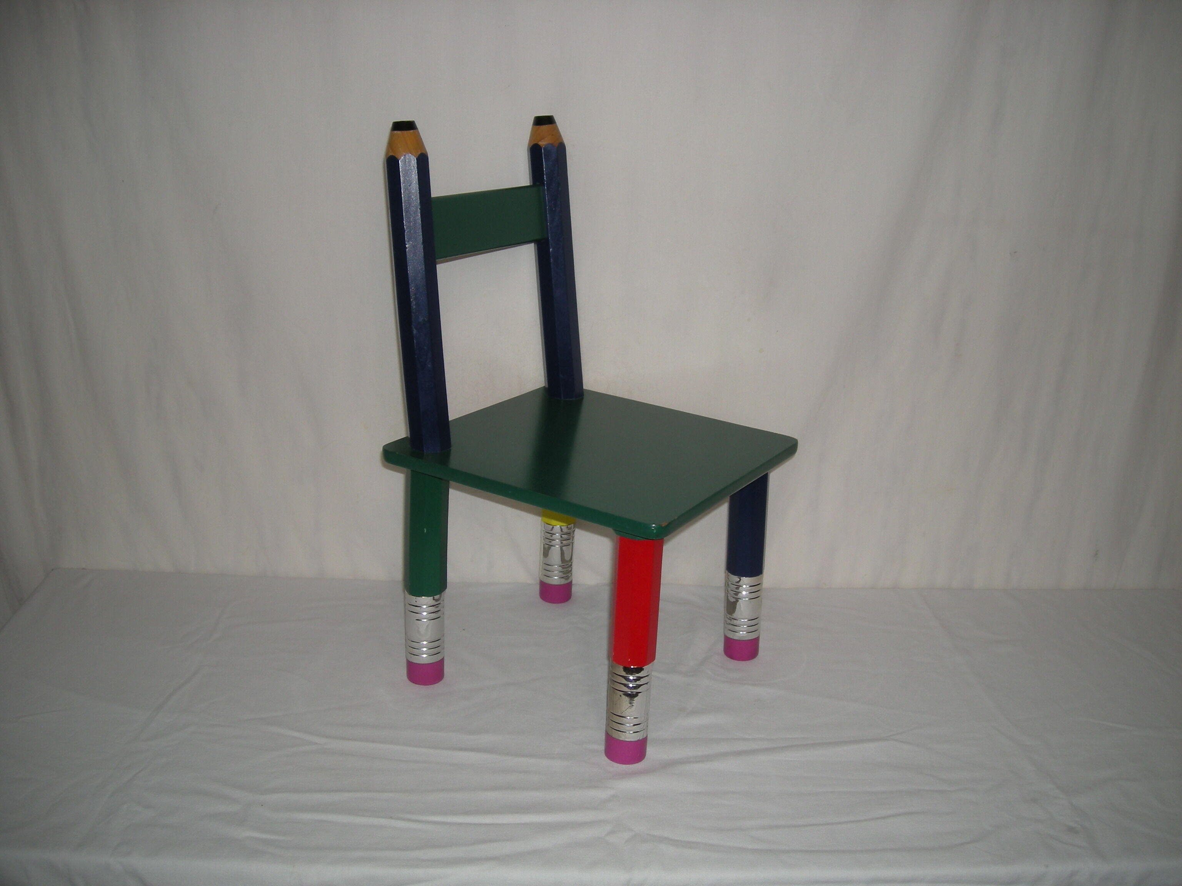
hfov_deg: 52.6
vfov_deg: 40.7
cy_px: 443
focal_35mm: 35
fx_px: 1195
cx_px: 591
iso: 50
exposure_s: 1/50.5
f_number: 2.8
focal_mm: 5.7
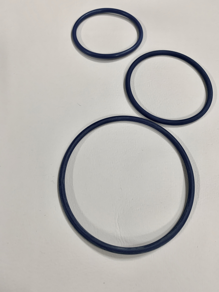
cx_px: 110
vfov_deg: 67.3
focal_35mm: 26
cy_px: 146
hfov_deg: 53.1
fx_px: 219
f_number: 1.8
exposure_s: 1/50
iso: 100
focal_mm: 4.25
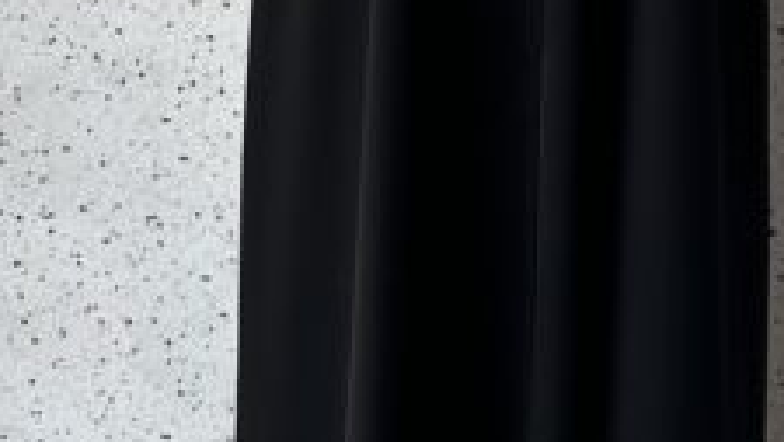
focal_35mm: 93
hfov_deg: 22.8
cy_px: -539
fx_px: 1935
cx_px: 509
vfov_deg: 11.3
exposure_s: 1/469
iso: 80
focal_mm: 6.86
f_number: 1.78
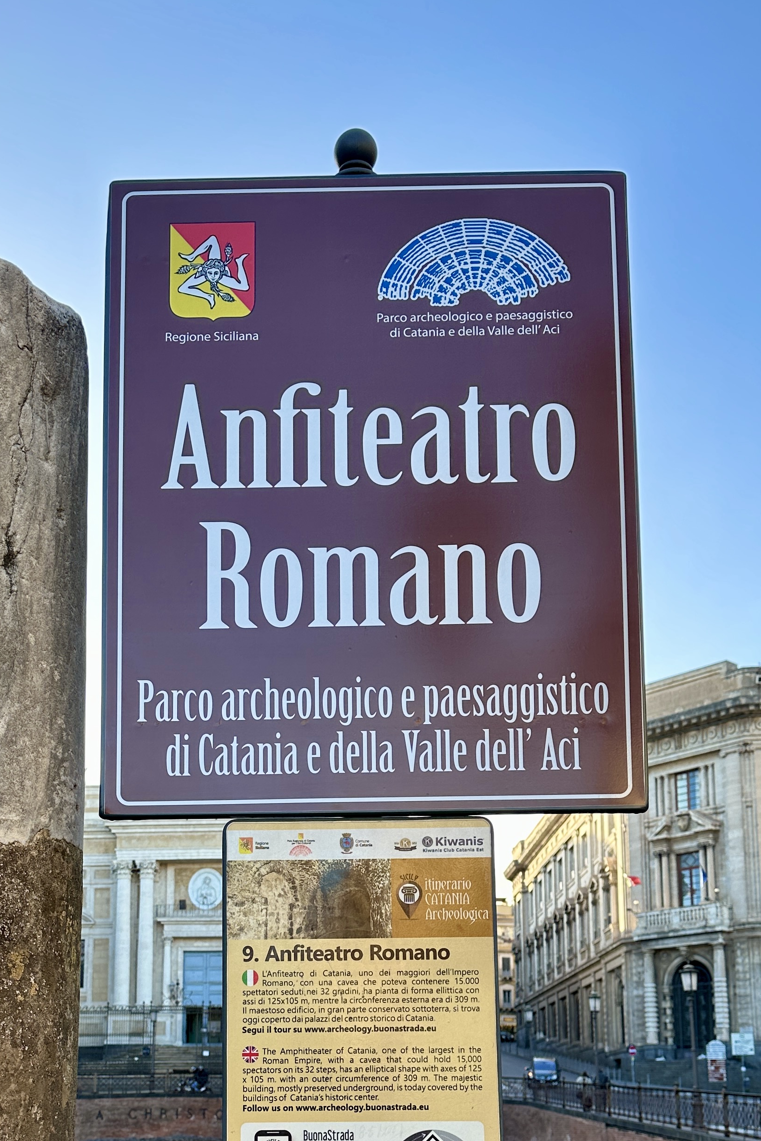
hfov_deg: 32.5
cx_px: 303
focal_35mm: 41
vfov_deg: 45.2
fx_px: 1300
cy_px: 903
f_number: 1.78
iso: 80
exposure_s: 1/558
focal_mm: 6.86
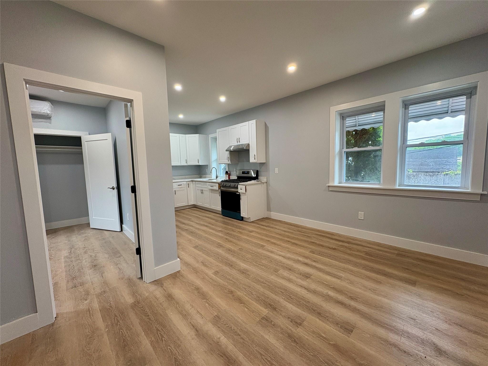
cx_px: 244
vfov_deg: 85.7
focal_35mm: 14
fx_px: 197
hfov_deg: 102.1
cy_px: 183
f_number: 2.2
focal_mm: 2.22
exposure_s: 1/60
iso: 125
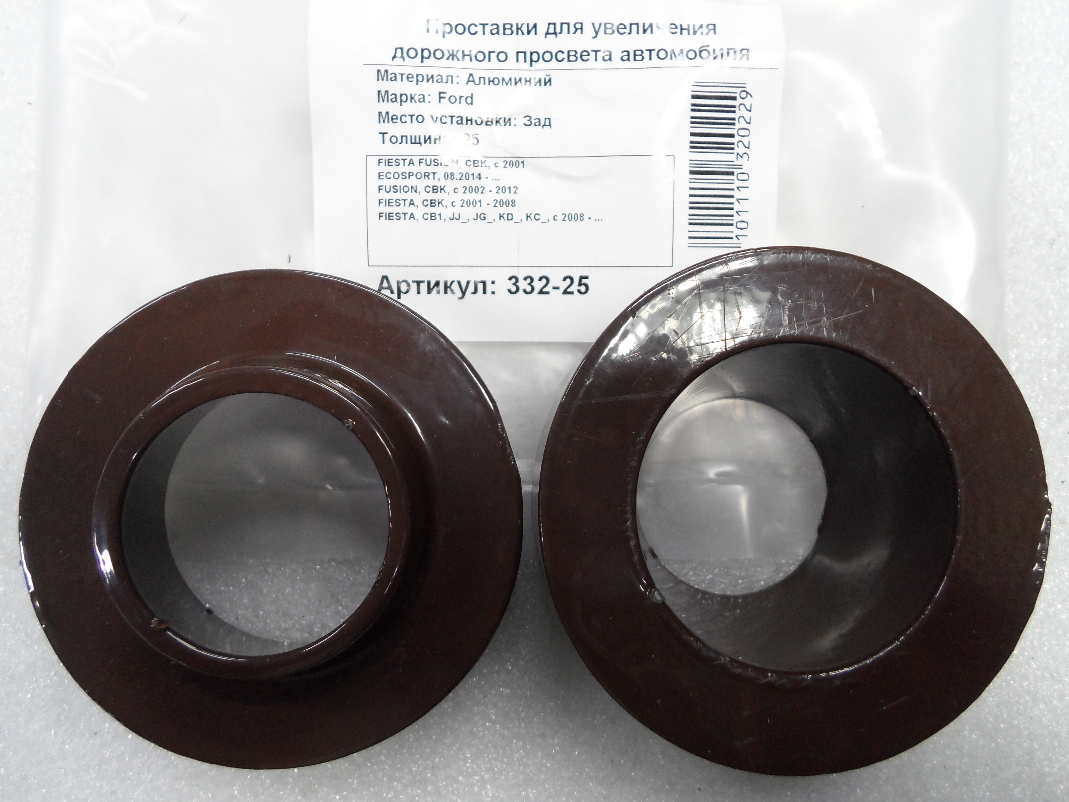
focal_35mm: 25
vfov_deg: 54.9
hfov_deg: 69.4
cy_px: 401
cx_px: 534
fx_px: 772
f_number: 2.5
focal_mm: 4.5
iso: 240
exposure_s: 1/30
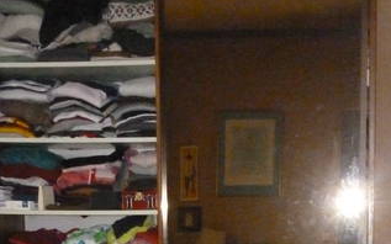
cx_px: 289
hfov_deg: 27.5
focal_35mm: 74
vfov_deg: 16.6
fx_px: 788
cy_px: 324
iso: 1250
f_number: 3.1
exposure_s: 1/60
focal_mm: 5
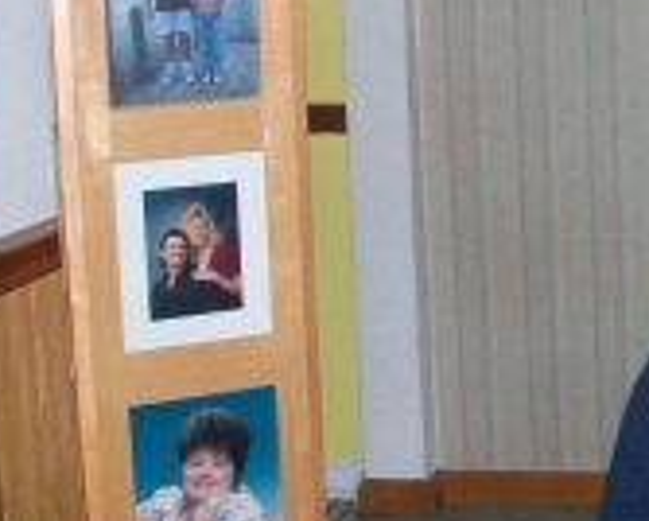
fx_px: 1615
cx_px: 750
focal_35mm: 84
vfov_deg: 18.2
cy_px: 111
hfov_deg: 21.3
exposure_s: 1/125
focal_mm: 5.7
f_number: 2.8
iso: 400
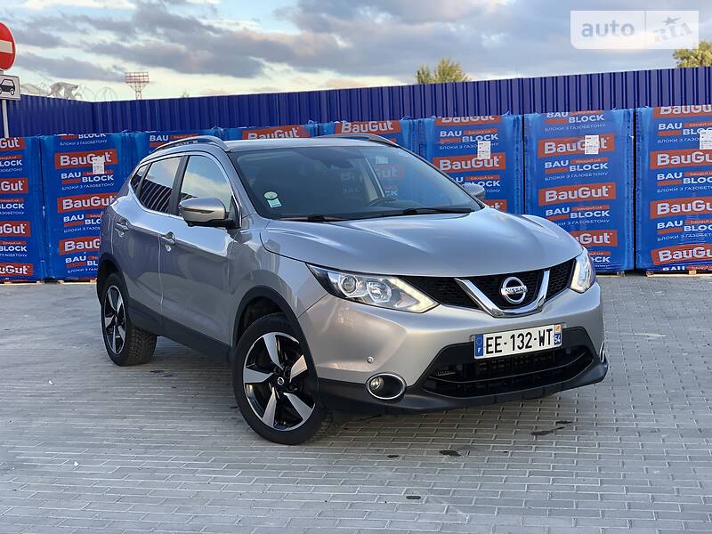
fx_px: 1070
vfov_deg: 28.0
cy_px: 267
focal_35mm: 52
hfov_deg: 36.8
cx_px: 356
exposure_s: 1/122
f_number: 2.4
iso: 20
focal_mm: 6
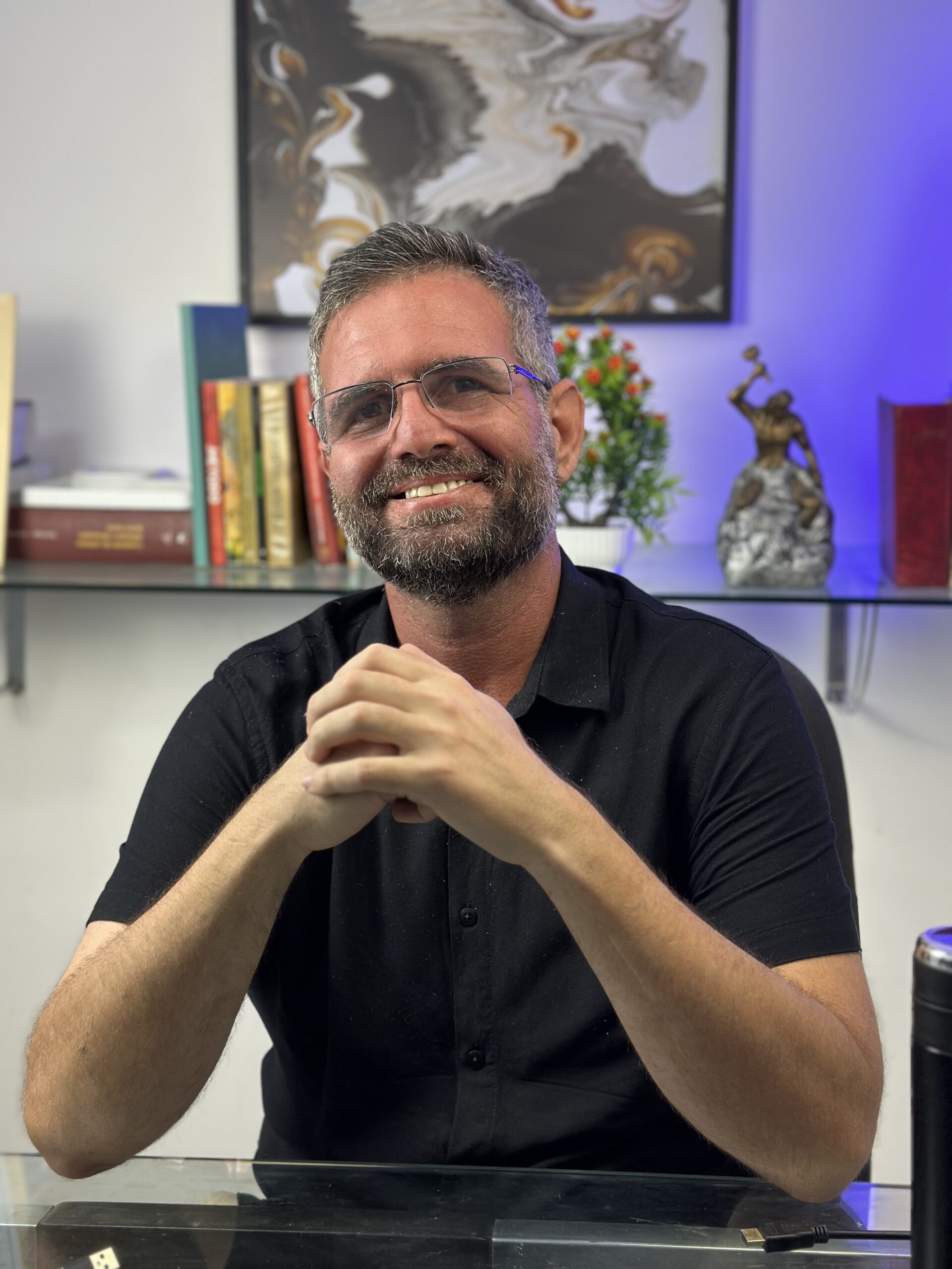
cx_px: 476
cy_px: 634
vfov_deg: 39.7
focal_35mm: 48
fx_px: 1760
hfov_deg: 30.3
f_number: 1.78
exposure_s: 1/60
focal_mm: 6.86
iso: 125
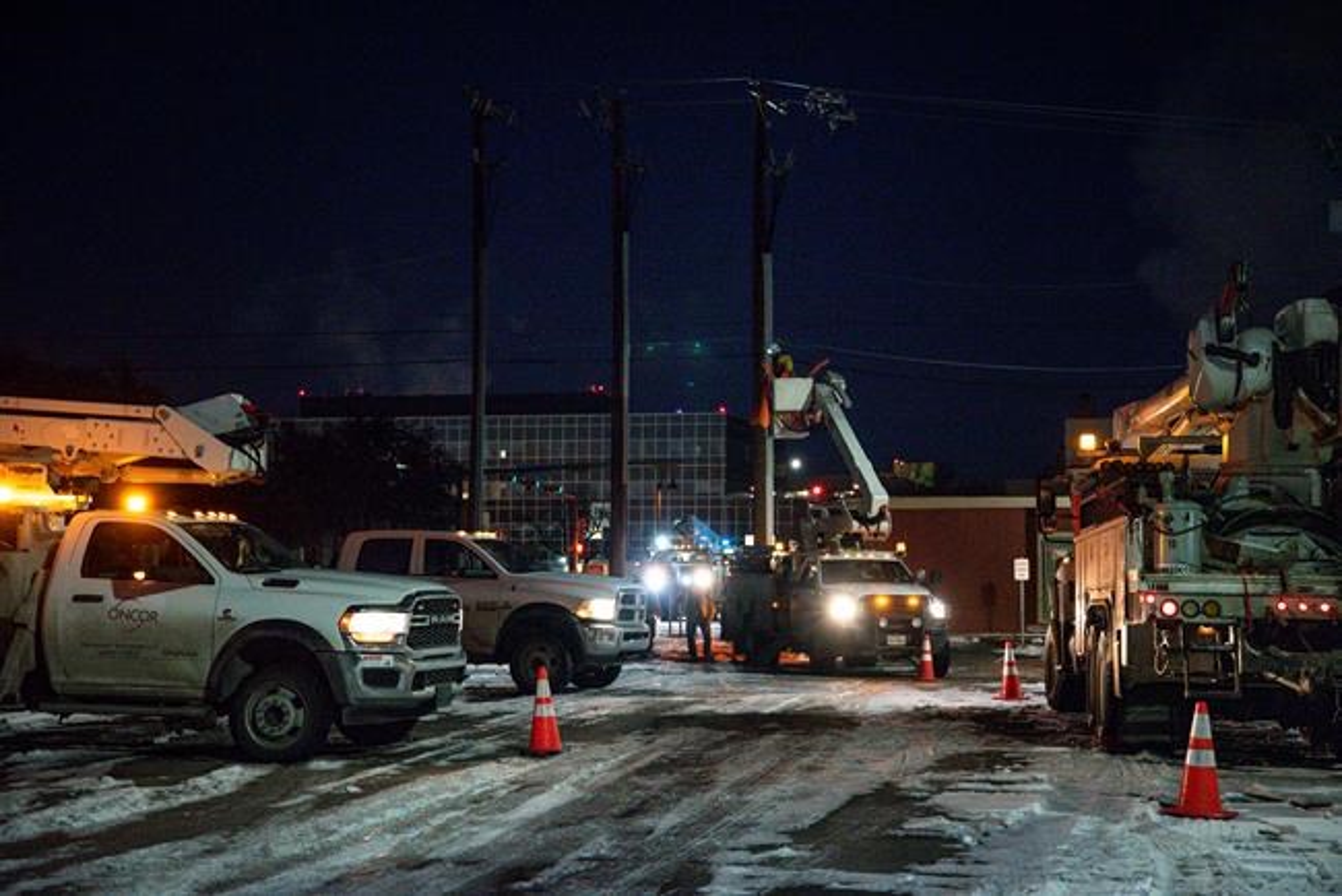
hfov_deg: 32.4
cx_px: 671
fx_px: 2312
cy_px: 448
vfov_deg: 21.9
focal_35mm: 62
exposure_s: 1/400
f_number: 3.2
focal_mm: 62
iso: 5000
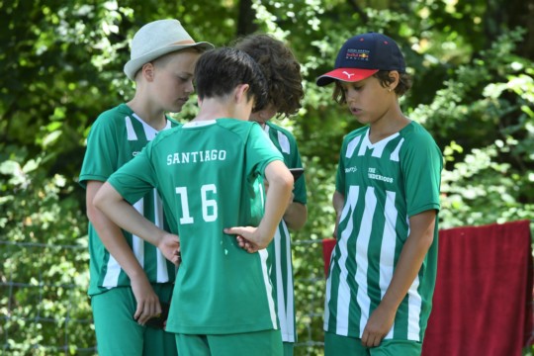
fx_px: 4450
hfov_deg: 6.9
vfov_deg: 4.6
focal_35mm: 300
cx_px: 267
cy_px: 178
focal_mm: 200
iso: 640
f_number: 6.3
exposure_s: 1/125
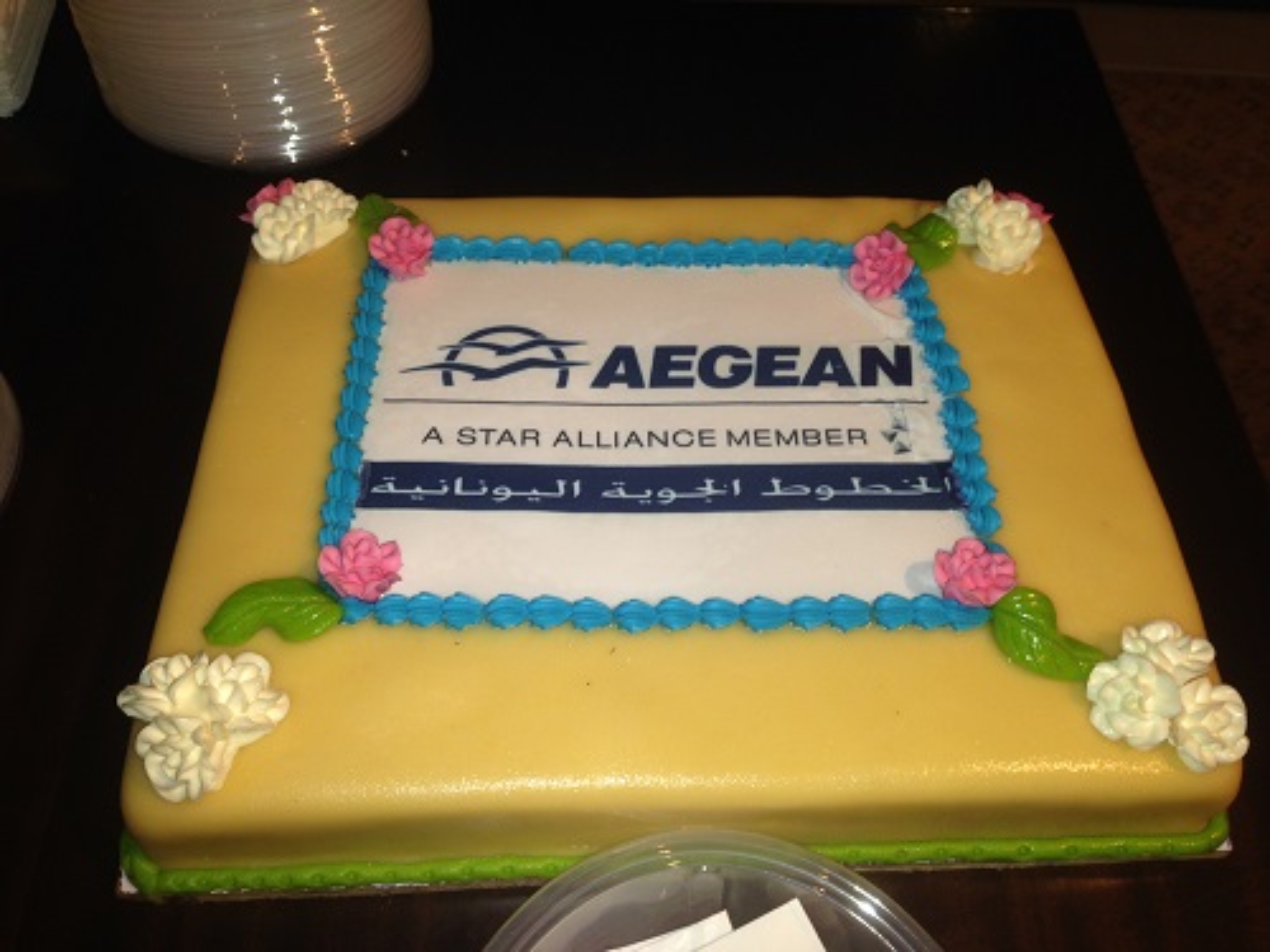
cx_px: 635
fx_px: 1211
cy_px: 476
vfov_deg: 42.9
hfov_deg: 55.4
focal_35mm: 33
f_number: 2.4
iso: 50
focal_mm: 4.12
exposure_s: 1/21
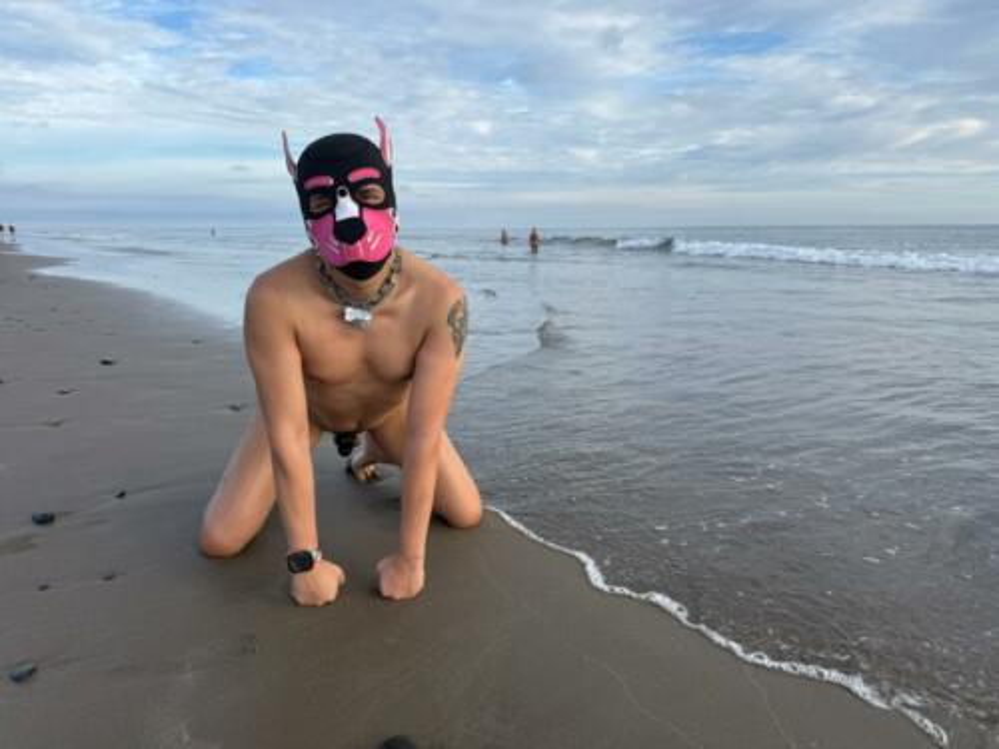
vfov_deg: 56.8
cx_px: 500
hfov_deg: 71.6
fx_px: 693
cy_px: 374
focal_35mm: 24
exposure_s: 1/2053
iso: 80
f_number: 1.78
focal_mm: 6.76
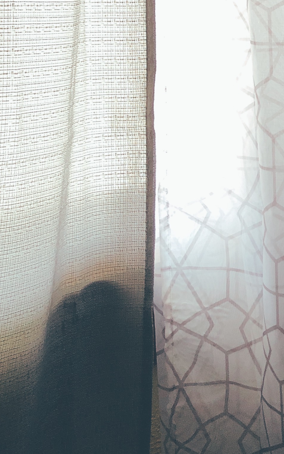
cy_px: 37
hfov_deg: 15.4
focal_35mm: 78
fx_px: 966
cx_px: 425
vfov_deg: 25.6
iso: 50
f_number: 1.8
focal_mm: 3.99
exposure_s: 1/15
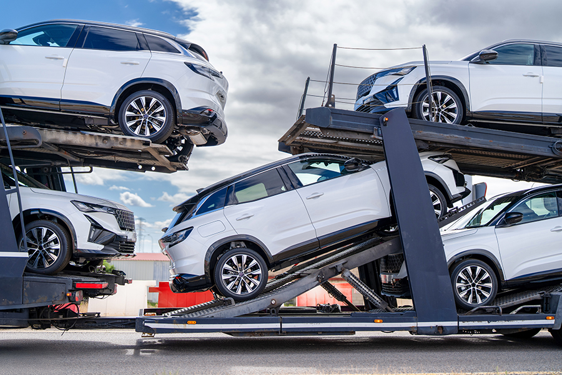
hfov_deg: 39.6
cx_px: 281
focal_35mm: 50
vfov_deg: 27.0
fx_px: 780
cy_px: 188
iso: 100
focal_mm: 50
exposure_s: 1/8000
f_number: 1.2
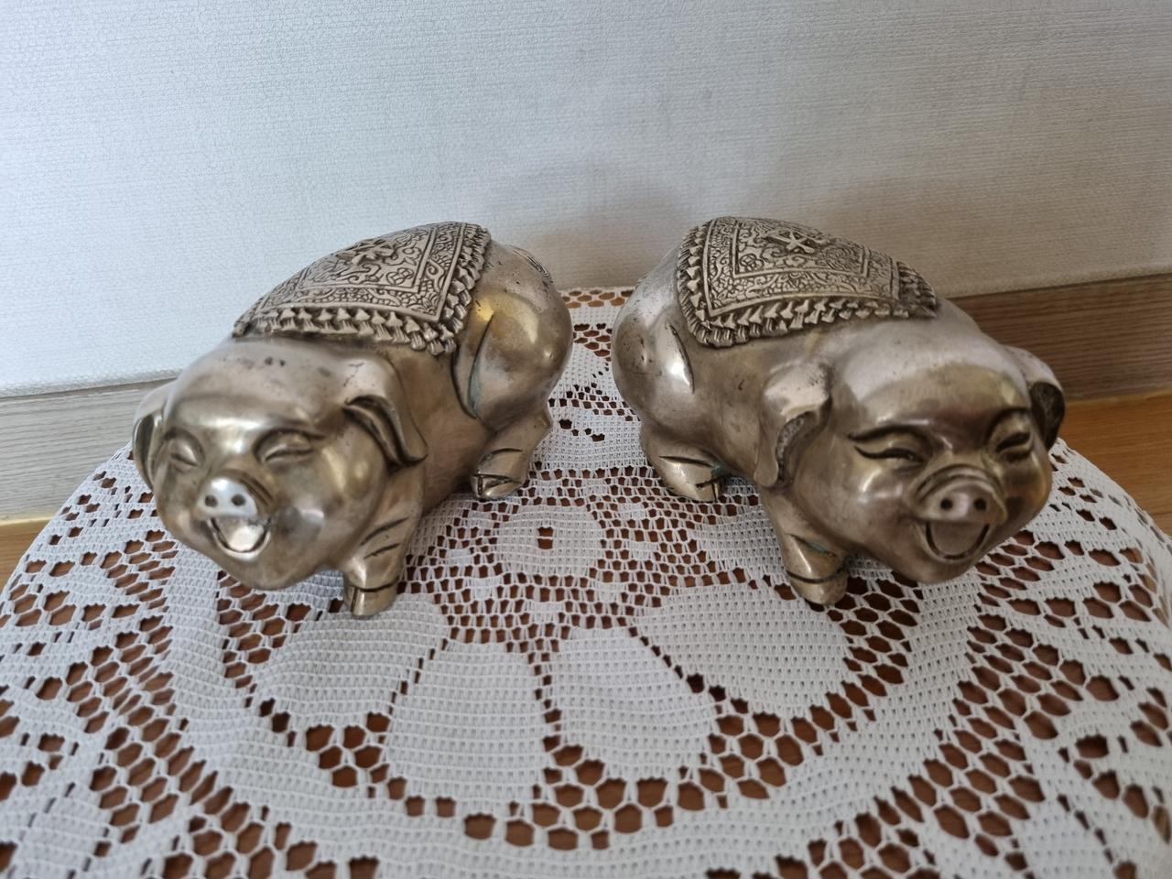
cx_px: 586
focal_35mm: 26
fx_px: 880
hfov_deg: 67.3
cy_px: 440
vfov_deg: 53.1
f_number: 1.8
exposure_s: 1/40
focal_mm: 5.4
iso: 320
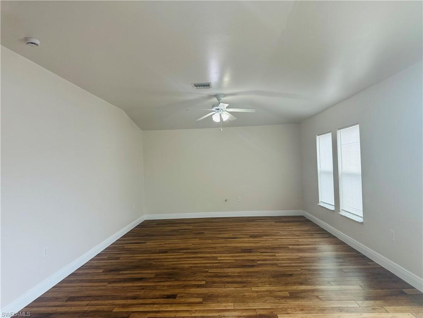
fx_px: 293
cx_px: 212
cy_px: 159
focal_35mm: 24
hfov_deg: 71.6
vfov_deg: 56.8
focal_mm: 6.86
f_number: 1.78
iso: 100
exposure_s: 1/120
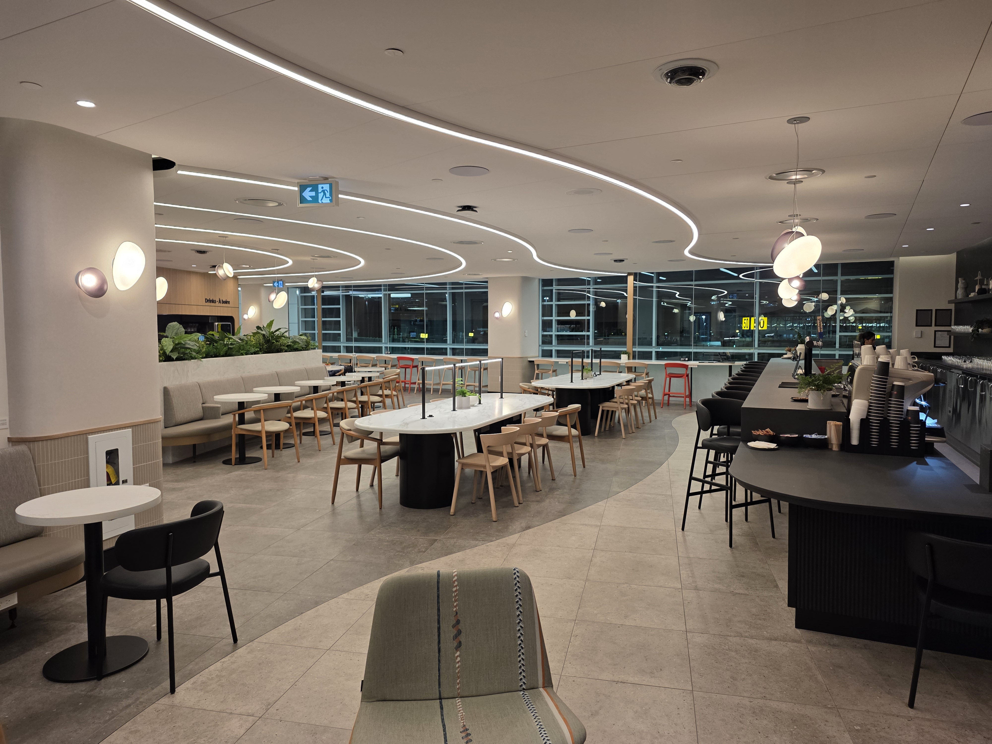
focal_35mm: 23
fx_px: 659
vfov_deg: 58.9
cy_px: 372
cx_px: 496
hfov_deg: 73.9
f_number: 1.7
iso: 125
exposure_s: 1/120
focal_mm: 6.25
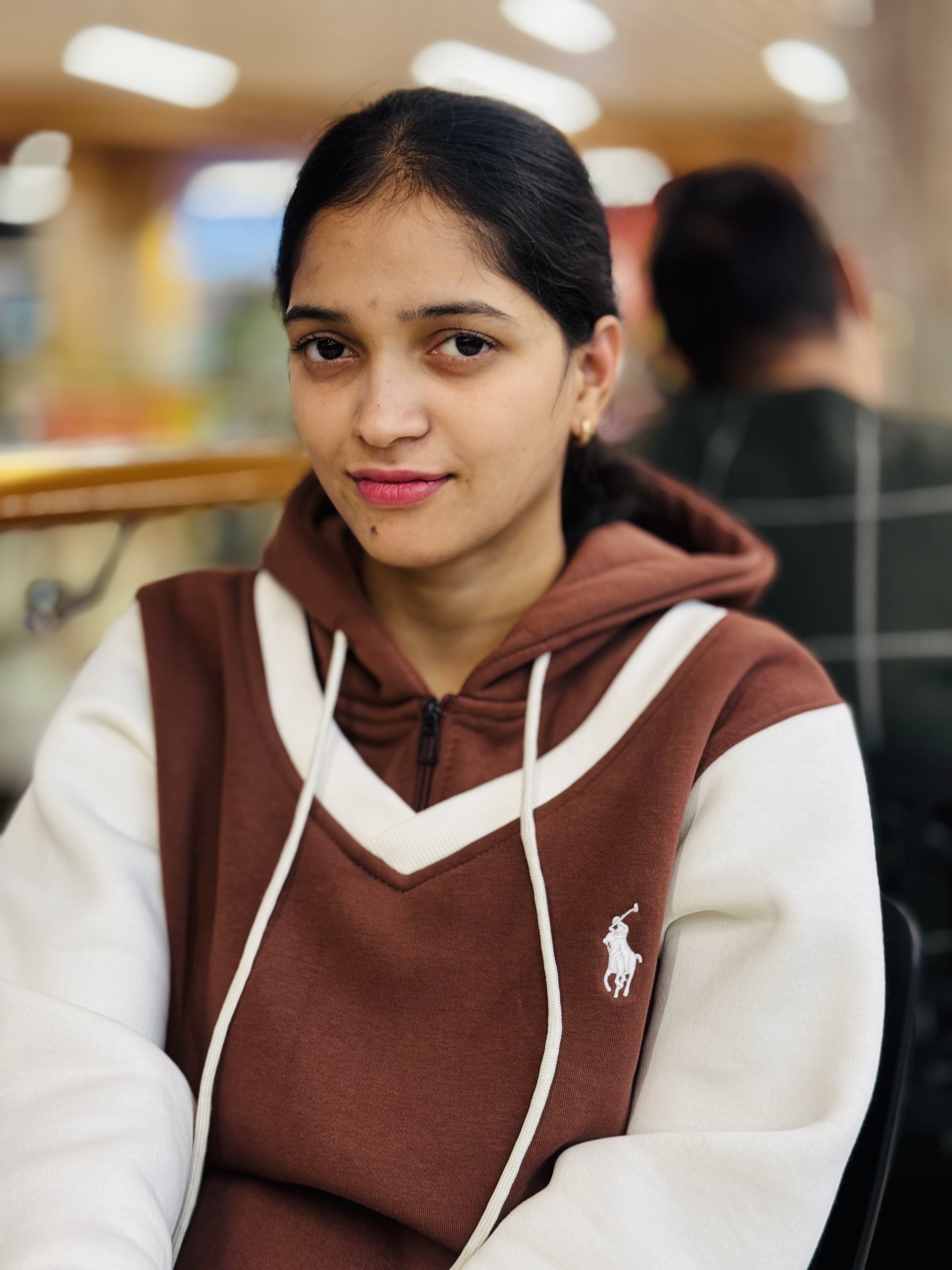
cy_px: 635
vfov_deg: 39.7
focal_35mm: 48
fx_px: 1760
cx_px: 476
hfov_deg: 30.3
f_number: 1.78
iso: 80
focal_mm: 6.76
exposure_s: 1/50
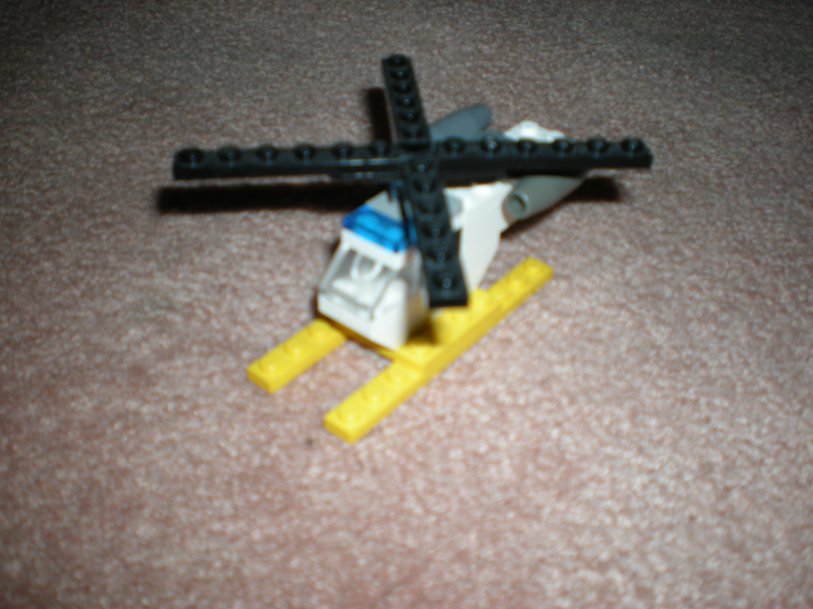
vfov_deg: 37.7
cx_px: 406
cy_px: 304
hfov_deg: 49.0
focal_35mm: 38
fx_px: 892
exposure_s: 1/60
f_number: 3.1
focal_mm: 6.3
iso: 64
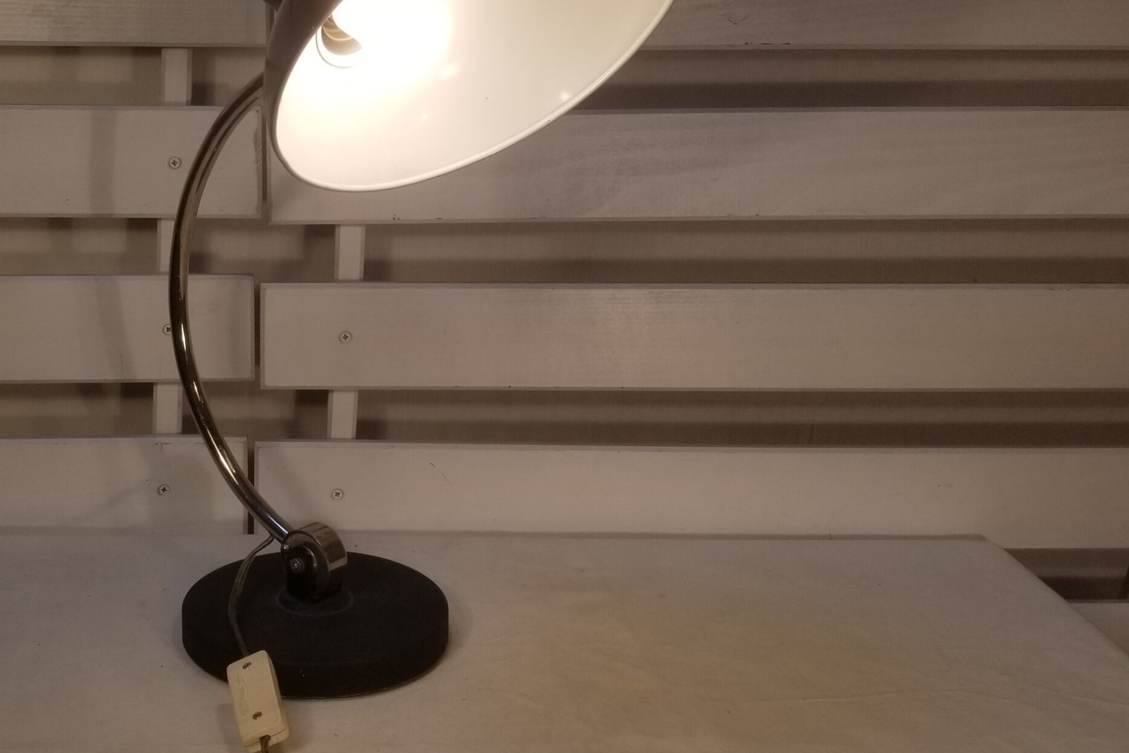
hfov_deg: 45.5
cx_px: 349
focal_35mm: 42
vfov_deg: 31.7
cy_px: 269
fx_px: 1317
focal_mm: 4.25
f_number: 1.7
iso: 50
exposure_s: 1/263
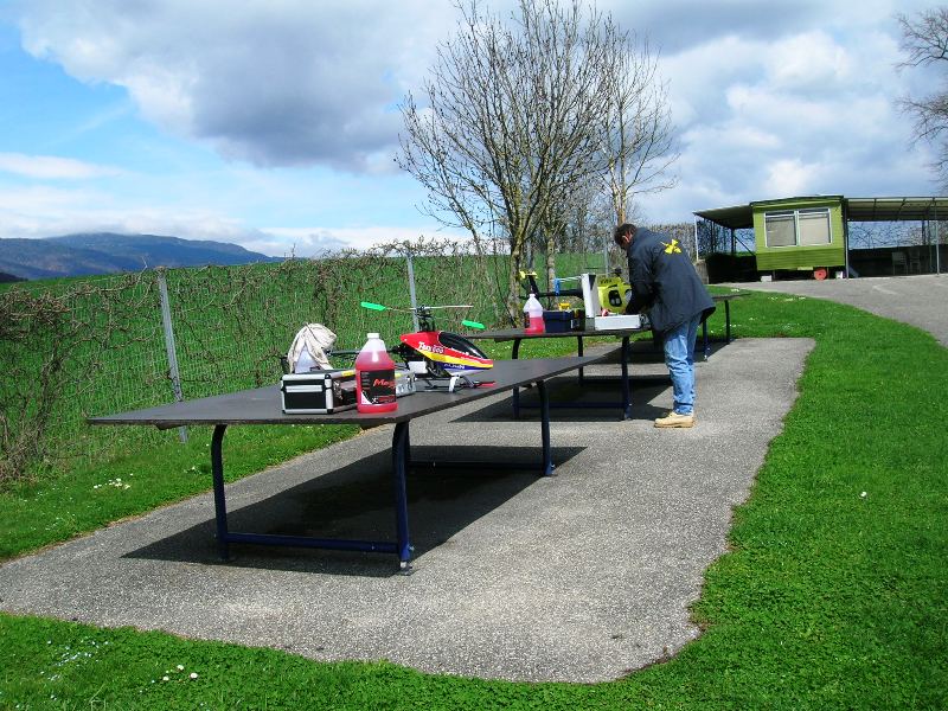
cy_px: 356
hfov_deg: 54.0
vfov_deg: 41.8
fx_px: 931
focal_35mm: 34
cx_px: 474
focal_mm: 5.7
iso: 50
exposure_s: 1/433
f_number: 4.9
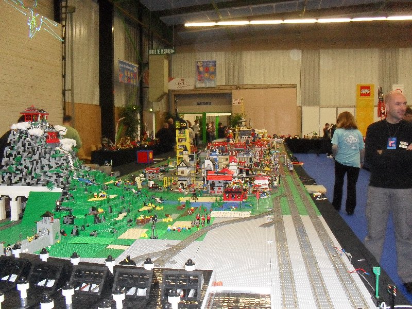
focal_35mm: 35
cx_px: 206
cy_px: 154
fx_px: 417
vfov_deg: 40.7
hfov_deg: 52.6
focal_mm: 6.3
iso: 400
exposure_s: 1/45
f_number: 3.2
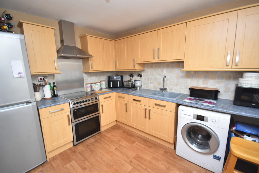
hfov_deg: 100.4
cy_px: 86
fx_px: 108
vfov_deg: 77.3
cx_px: 130
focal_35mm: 15
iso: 800
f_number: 4
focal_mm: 10
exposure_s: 1/125
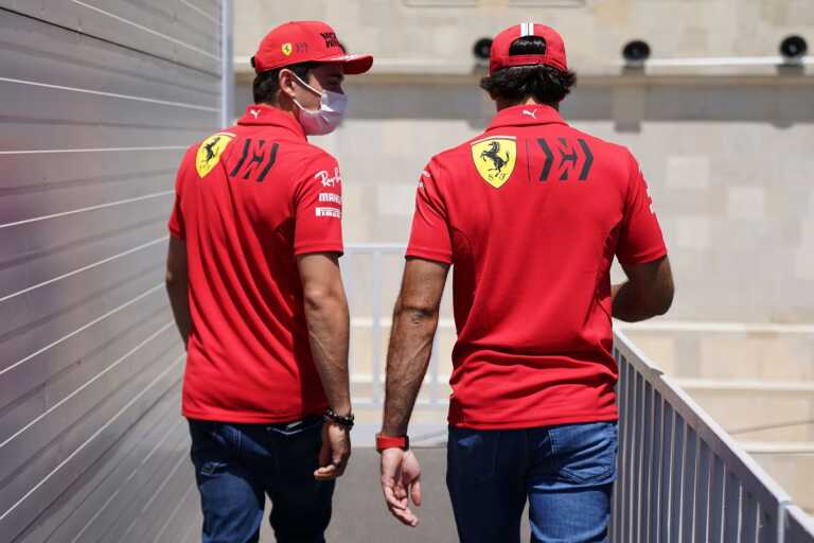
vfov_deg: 24.6
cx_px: 407
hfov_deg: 36.2
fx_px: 1244
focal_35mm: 55
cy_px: 272
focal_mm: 55
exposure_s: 1/2000
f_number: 2.8
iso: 100
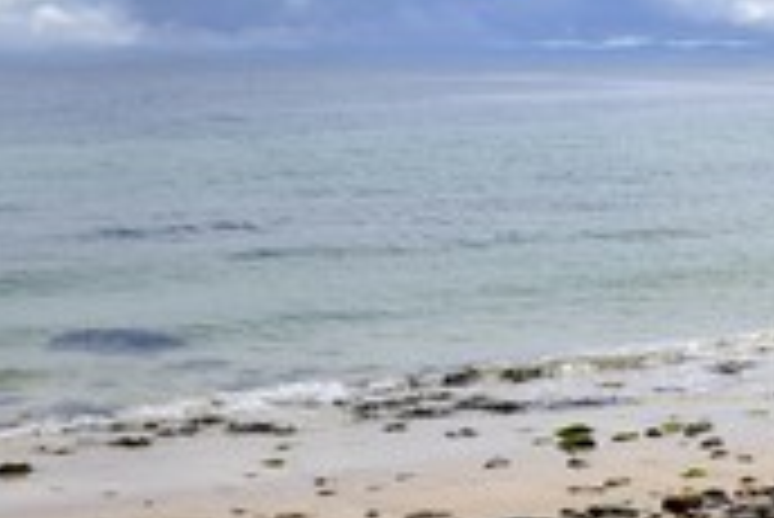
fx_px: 1894
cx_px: 540
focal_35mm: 88
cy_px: 369
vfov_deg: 15.5
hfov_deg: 23.0
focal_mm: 36
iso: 200
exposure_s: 1/160
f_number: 18
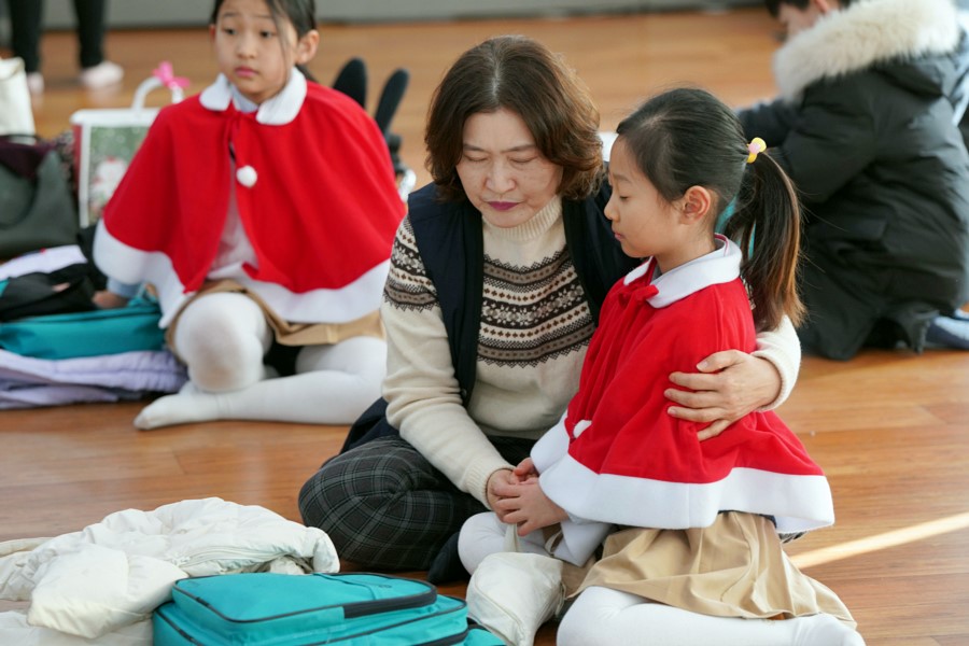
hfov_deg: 15.1
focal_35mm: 136
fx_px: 3660
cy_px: 323
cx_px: 484
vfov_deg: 10.1
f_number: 4
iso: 1000
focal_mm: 136
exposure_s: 1/160
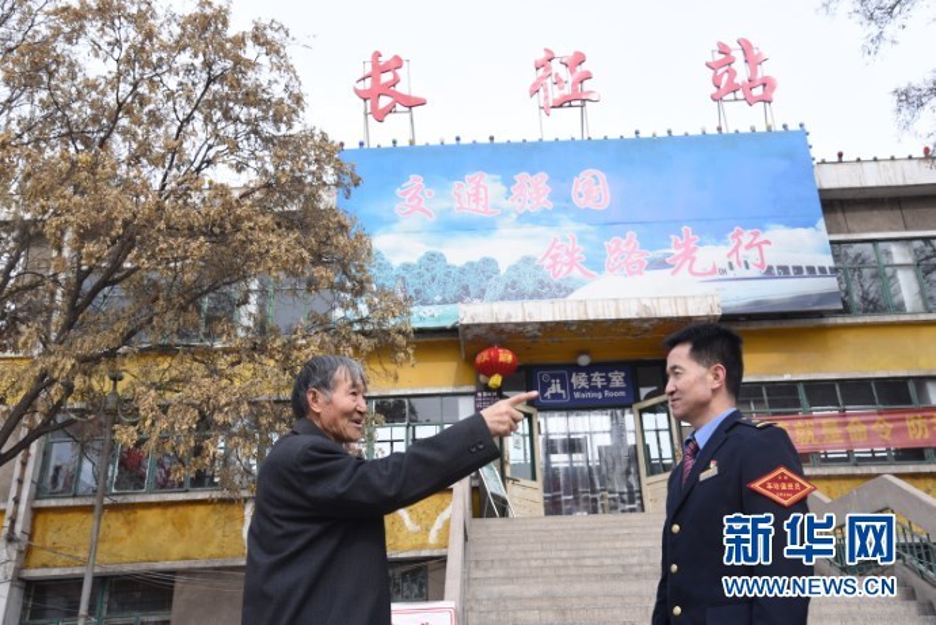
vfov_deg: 35.1
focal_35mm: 38
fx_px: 989
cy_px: 312
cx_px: 468
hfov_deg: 50.7
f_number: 7.1
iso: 100
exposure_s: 1/125
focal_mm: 38
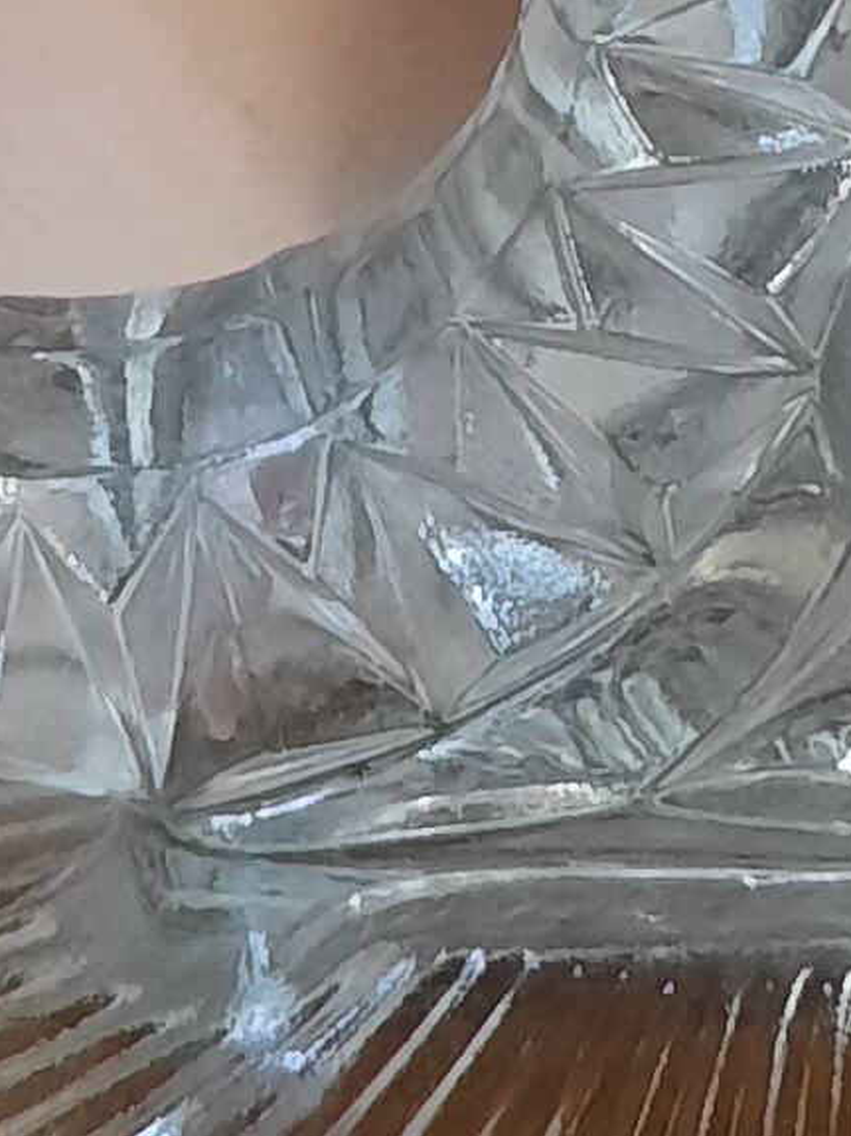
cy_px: -334
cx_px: 742
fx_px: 5706
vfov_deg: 11.1
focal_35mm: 174
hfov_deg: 8.5
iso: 320
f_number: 2
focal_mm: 4.6
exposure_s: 1/50
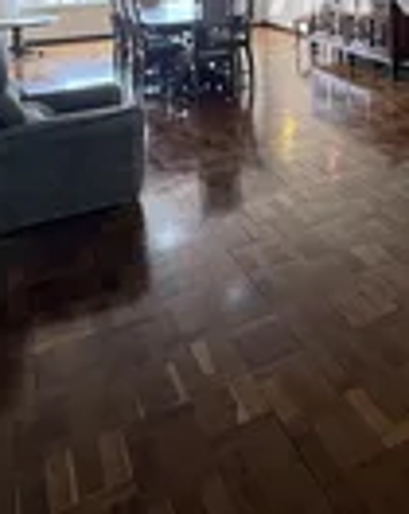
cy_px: -14
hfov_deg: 33.7
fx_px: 607
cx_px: 417
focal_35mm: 40
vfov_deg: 39.7
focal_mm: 2.22
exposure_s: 1/120
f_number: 2.2
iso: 100
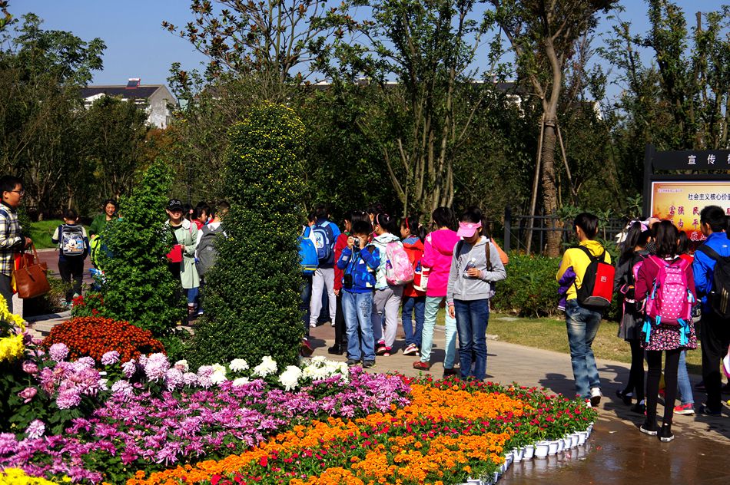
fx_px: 1216
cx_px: 365
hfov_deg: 33.4
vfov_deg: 22.6
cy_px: 242
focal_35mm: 60
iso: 100
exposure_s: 1/1250
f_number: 5.6
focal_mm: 40
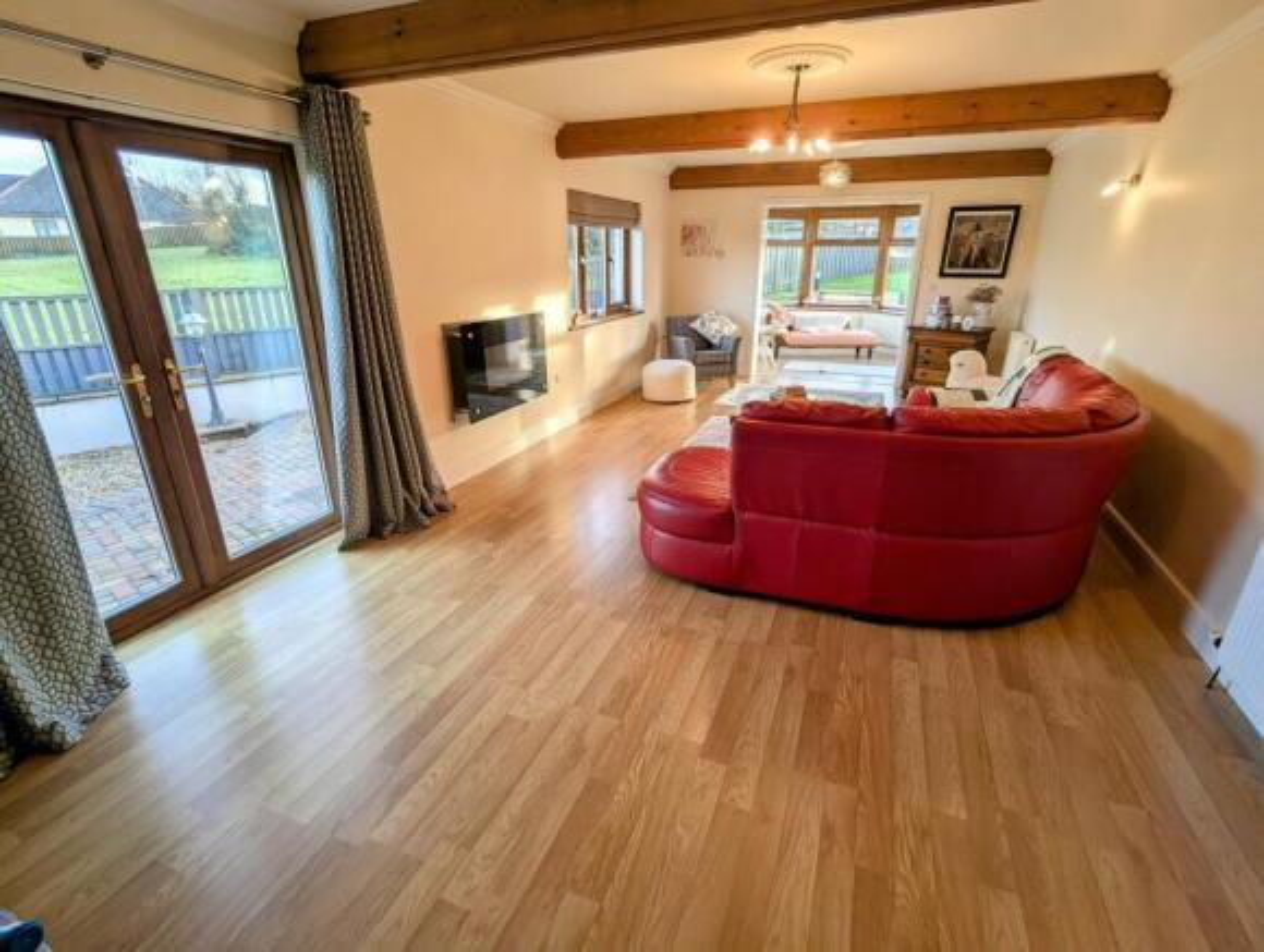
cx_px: 632
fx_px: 585
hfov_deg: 94.4
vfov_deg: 78.3
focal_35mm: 16
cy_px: 476
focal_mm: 2.35
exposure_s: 1/50
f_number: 2.2
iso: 44
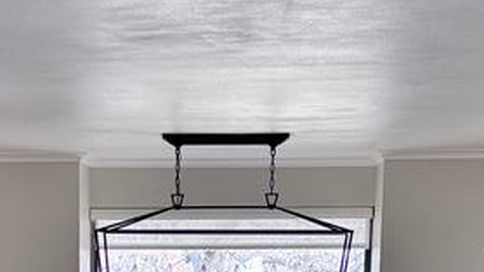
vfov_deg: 10.9
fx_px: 1335
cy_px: 476
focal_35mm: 104
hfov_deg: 20.4
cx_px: 118
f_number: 1.6
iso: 125
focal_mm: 5.96
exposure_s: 1/92
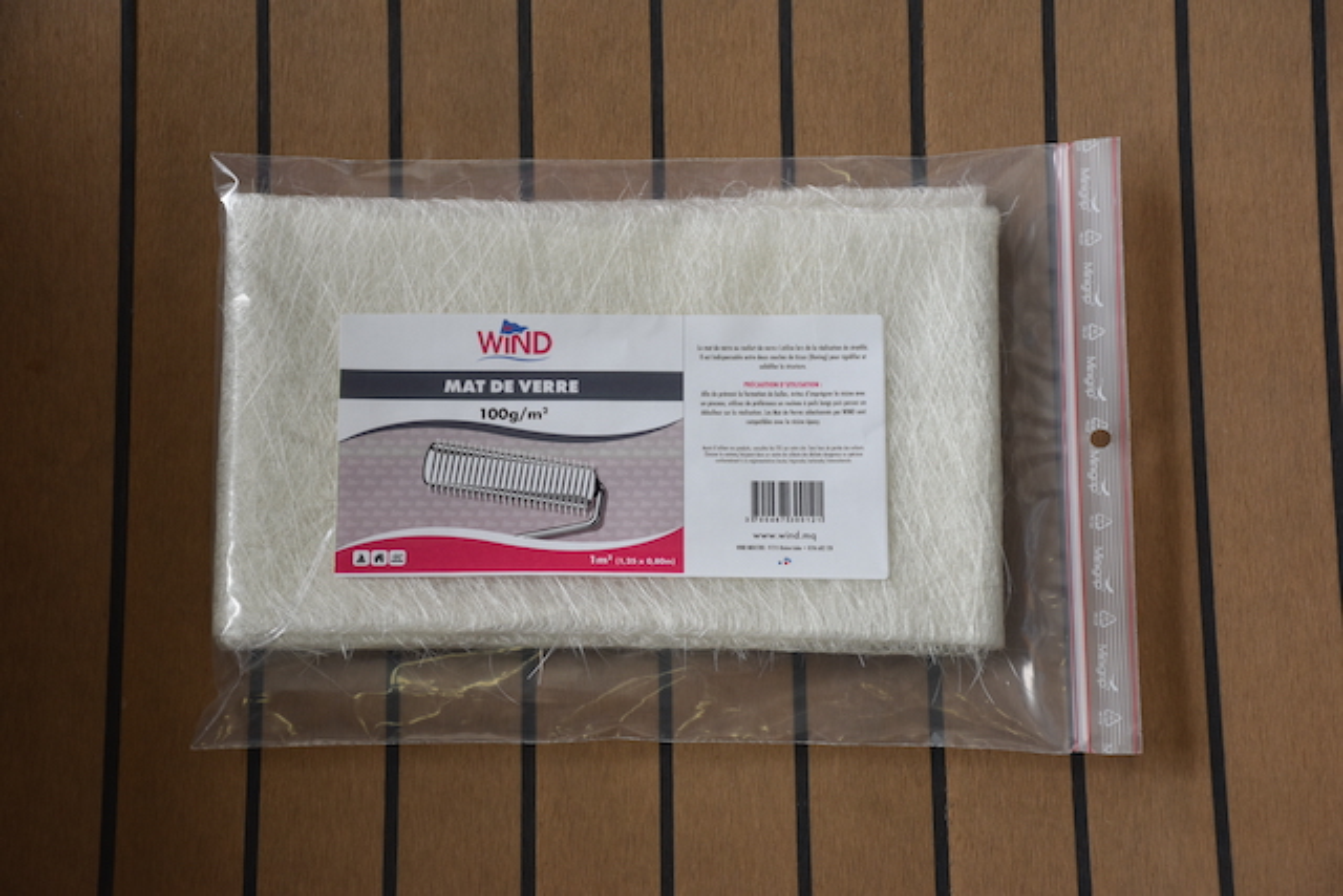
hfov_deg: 22.6
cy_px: 448
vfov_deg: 15.2
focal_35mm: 90
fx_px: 3358
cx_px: 672
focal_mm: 60
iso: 280
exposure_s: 1/125
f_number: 5.6
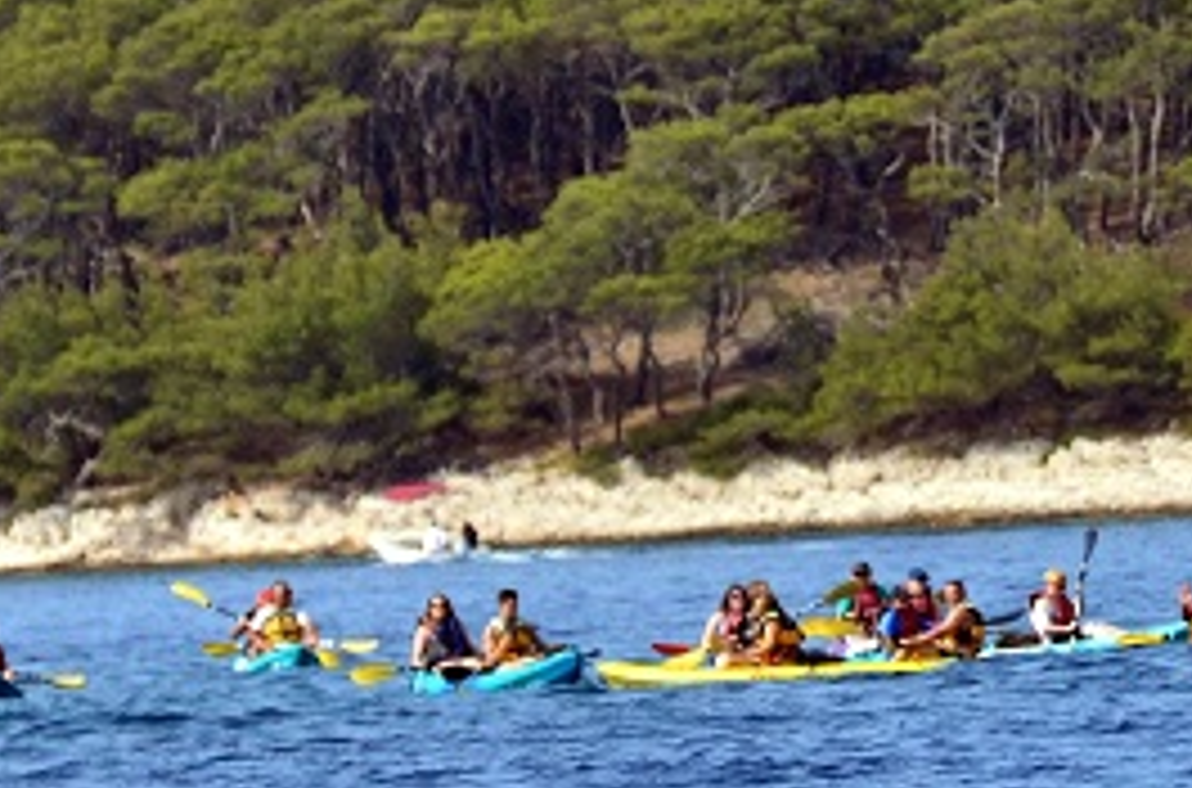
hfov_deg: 2.4
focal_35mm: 867
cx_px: 1012
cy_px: 158
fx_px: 28622
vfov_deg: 1.6
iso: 640
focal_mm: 170
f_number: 5
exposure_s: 1/4000
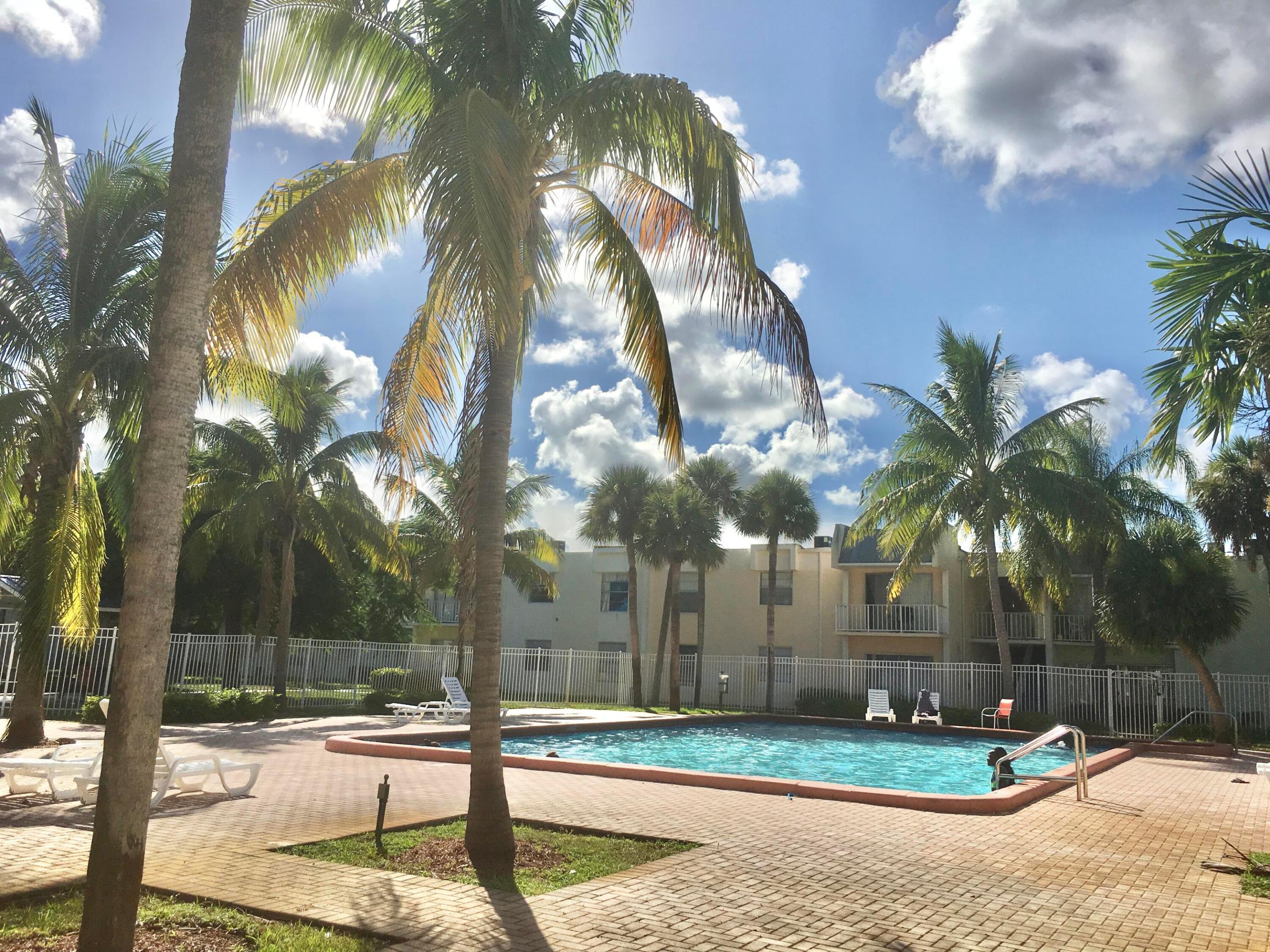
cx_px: 635
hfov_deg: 61.7
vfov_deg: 48.2
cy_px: 476
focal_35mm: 29
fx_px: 1064
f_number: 2.2
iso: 25
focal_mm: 4.15
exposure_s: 1/3846
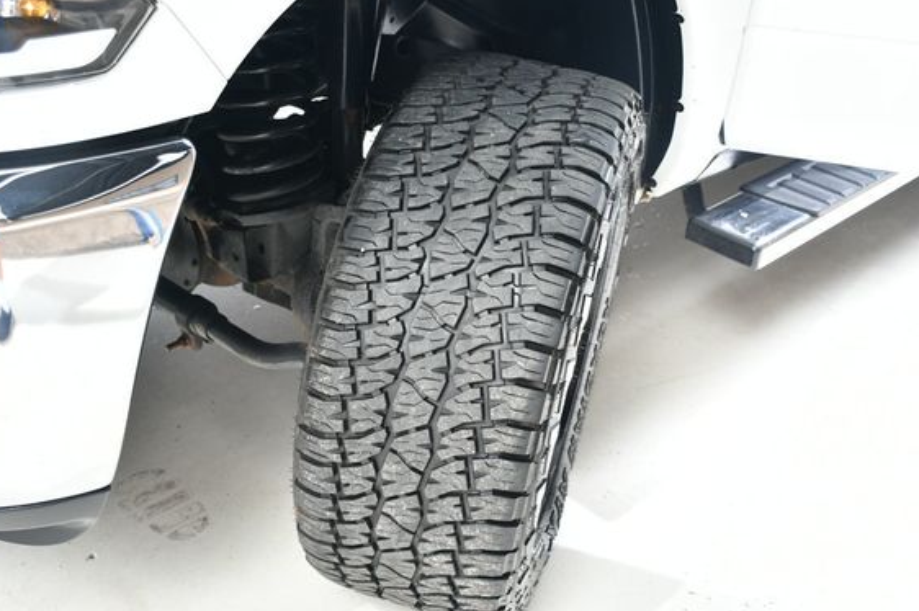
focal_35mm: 41
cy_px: 332
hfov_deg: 47.4
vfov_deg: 32.6
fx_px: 1046
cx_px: 450
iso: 100
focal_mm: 24
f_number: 4
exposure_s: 1/160
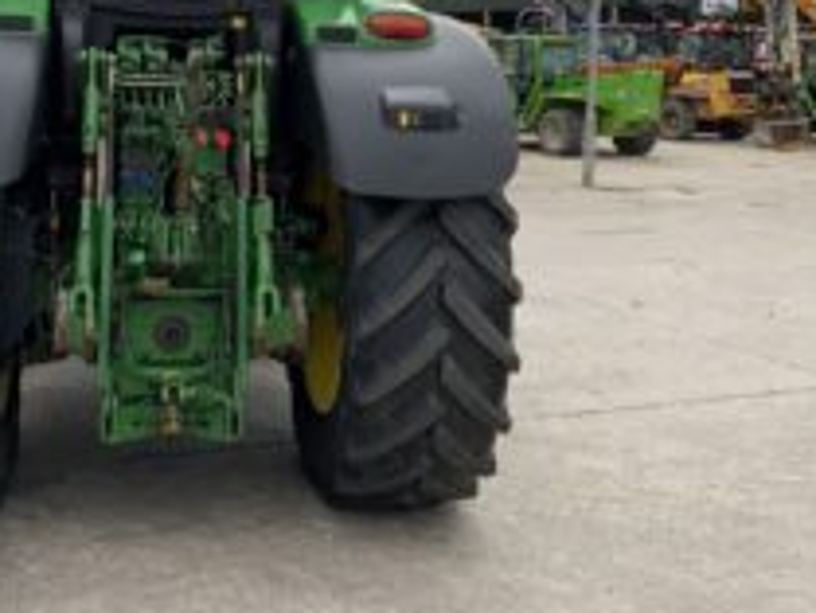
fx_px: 1179
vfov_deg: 28.6
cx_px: 254
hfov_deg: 37.6
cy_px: 137
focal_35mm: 50
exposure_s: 1/1451
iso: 16
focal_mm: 3
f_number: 1.8
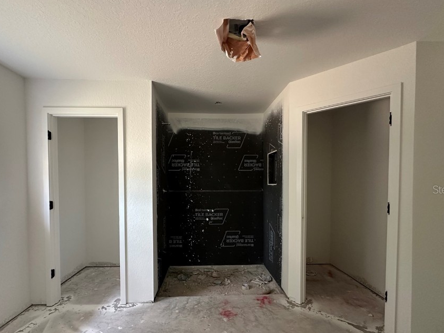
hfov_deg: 91.0
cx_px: 213
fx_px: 218
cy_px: 189
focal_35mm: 17
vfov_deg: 74.3
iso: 320
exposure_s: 1/60
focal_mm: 2.22
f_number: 2.2
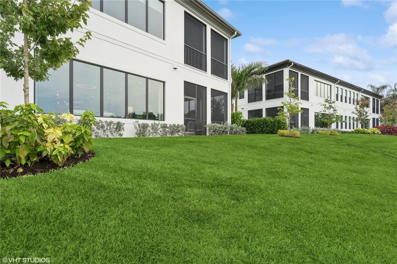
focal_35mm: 16
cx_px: 198
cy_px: 132
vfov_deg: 73.7
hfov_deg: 96.7
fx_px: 176
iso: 200
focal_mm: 16
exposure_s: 1/160
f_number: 8
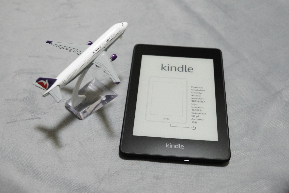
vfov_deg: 33.4
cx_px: 144
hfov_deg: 48.4
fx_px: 321
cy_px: 96
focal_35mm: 40
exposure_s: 1/13
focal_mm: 26.5
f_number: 4
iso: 3200
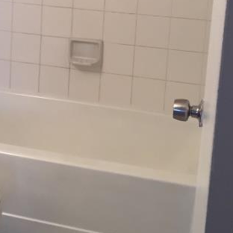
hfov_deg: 19.7
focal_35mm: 84
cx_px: -26
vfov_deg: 20.0
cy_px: 2
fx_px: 640
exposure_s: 1/40
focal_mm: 4.15
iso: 32
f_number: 2.2
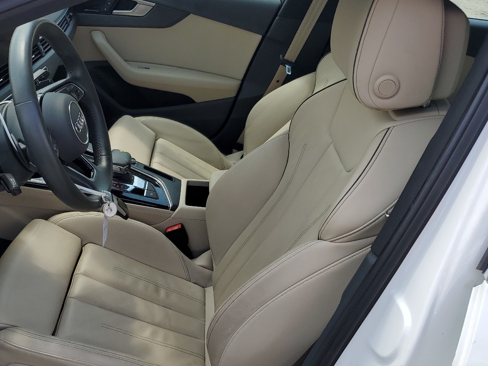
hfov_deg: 48.7
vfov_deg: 37.5
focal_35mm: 38
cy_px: 229
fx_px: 536
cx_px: 195
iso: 50
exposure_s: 1/1429
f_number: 1.5
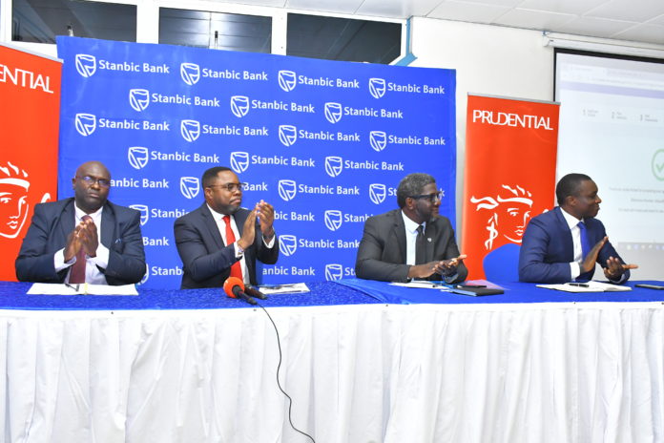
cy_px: 222
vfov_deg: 43.6
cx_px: 332
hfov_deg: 61.9
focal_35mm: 30
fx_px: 553
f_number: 7.1
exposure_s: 1/200
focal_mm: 20
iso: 4000
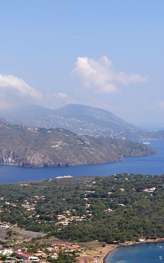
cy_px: 150
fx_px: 657
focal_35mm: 92
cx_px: 123
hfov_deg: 14.2
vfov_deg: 22.6
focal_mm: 35
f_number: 10
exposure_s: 1/250
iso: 200
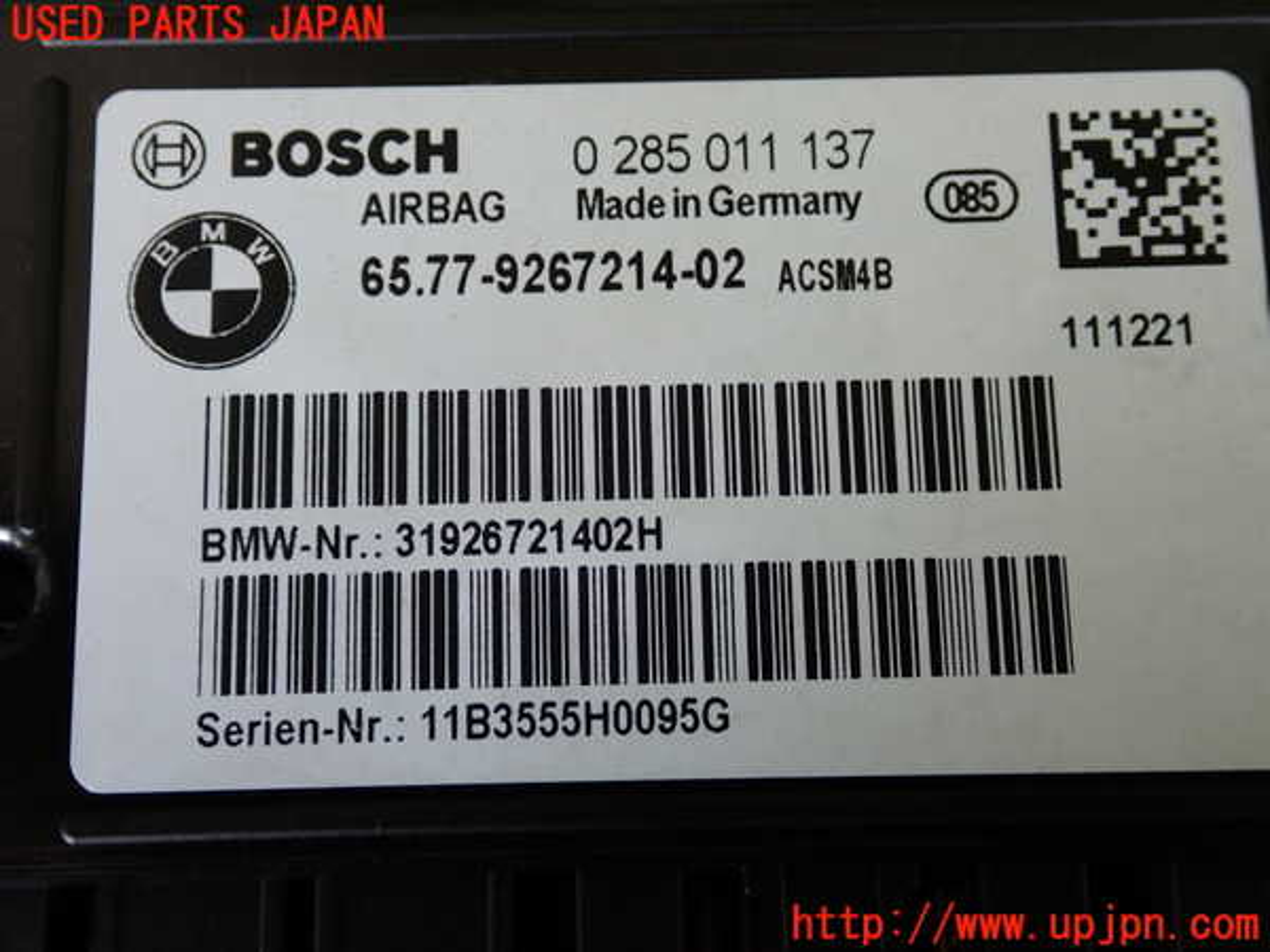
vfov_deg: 35.1
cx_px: 635
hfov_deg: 45.8
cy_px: 476
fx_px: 1504
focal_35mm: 41
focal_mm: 7.31
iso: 200
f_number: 2.8
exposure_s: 1/60
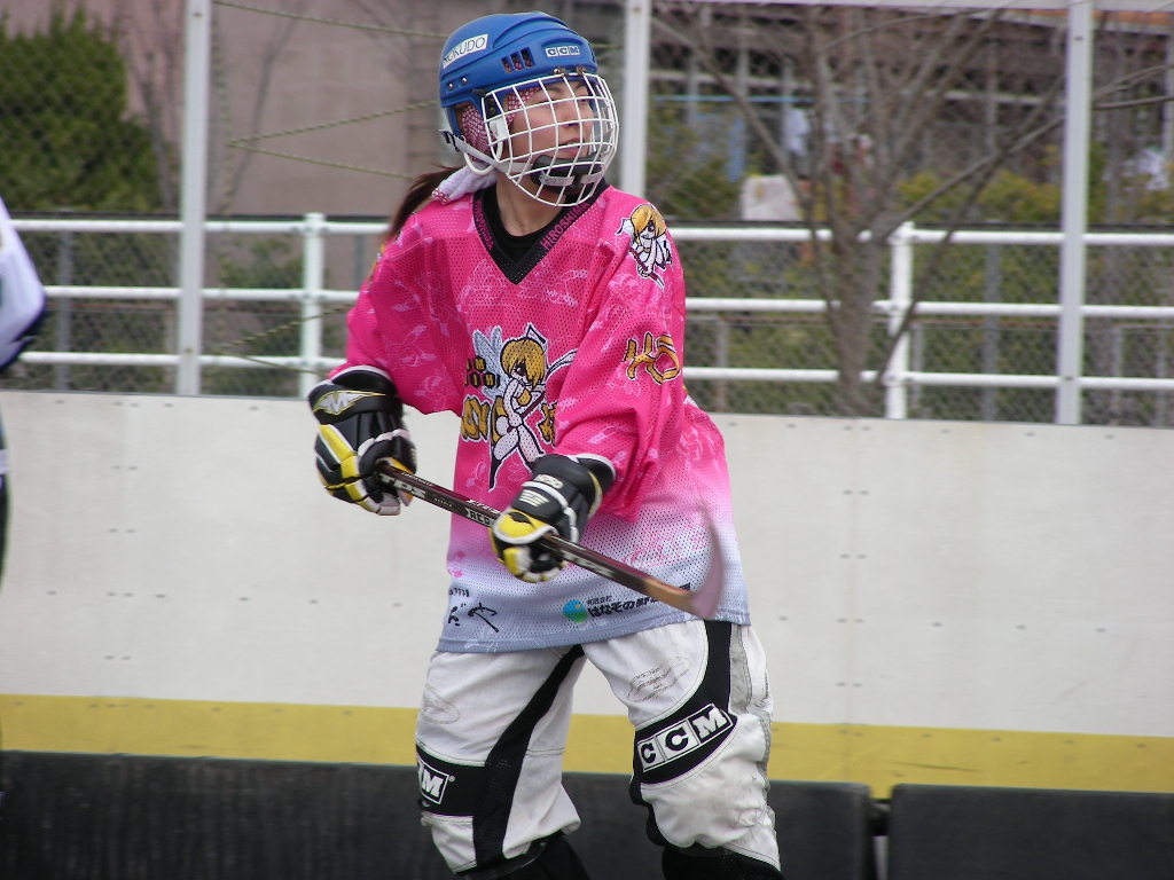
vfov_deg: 4.8
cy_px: 440
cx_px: 587
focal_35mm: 309
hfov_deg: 6.4
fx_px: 10480
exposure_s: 1/225
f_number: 4
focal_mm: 51.6
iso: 50
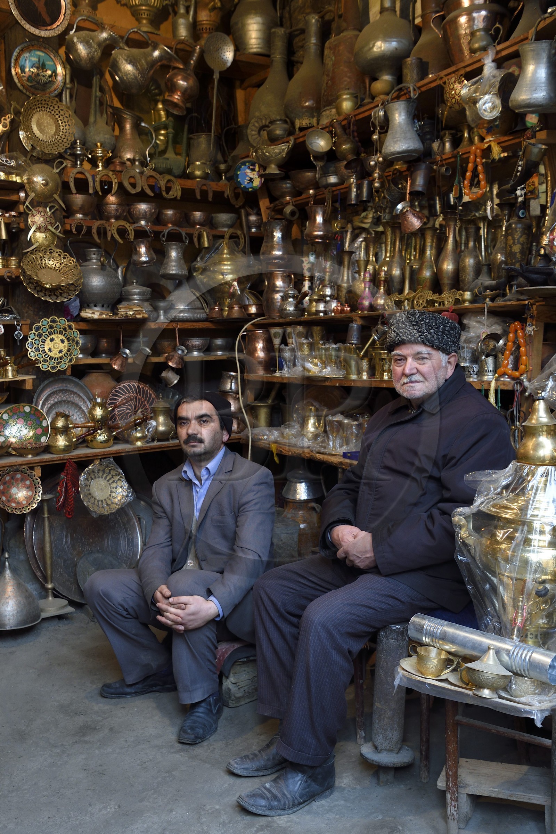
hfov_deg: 36.9
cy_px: 417
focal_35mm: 36
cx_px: 278
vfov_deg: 53.1
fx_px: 834
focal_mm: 36
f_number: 6.3
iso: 800
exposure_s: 1/40
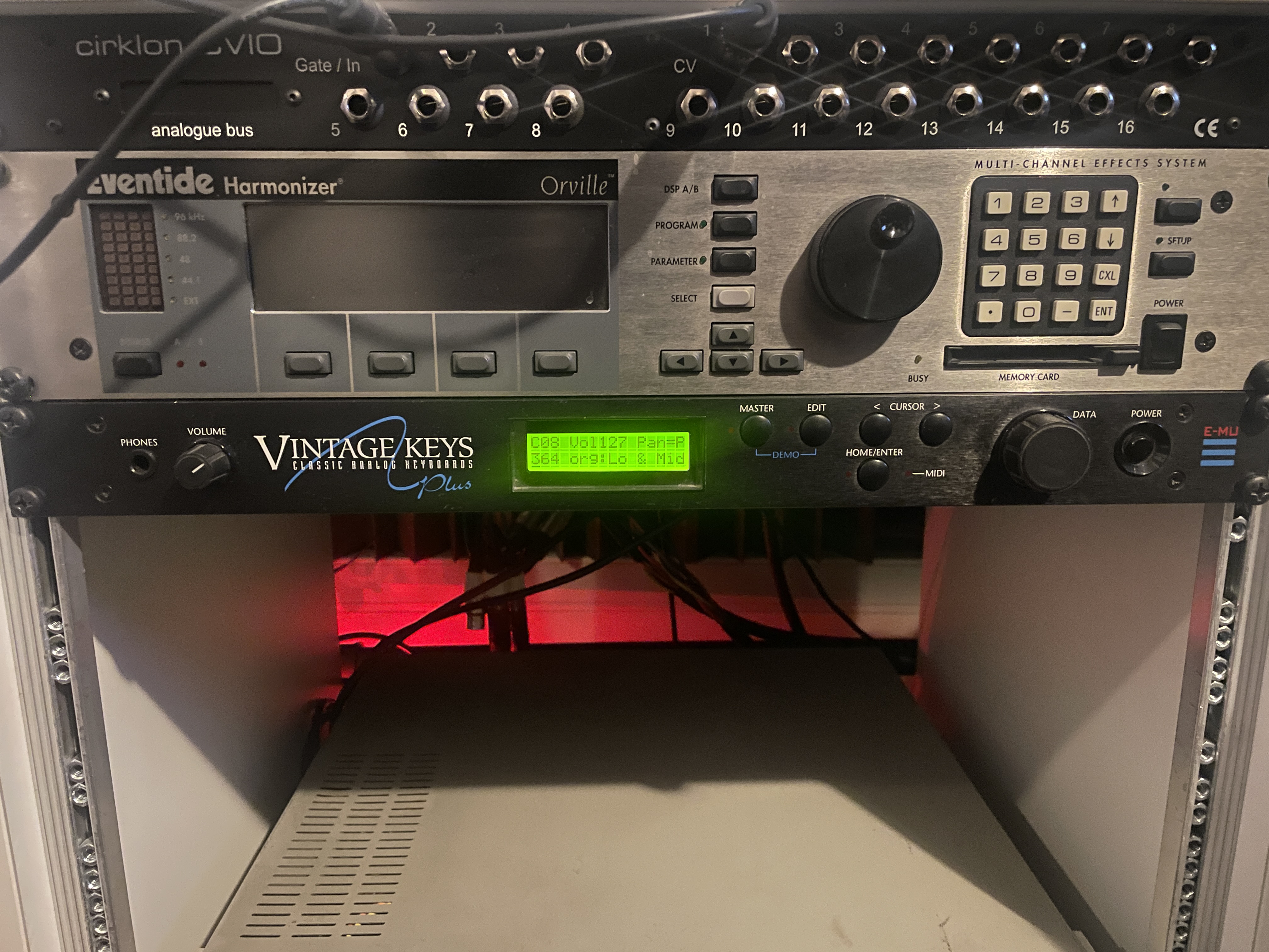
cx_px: 634
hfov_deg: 67.3
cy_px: 476
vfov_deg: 53.1
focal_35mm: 26
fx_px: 953
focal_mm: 4.2
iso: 500
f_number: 1.6
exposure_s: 1/9
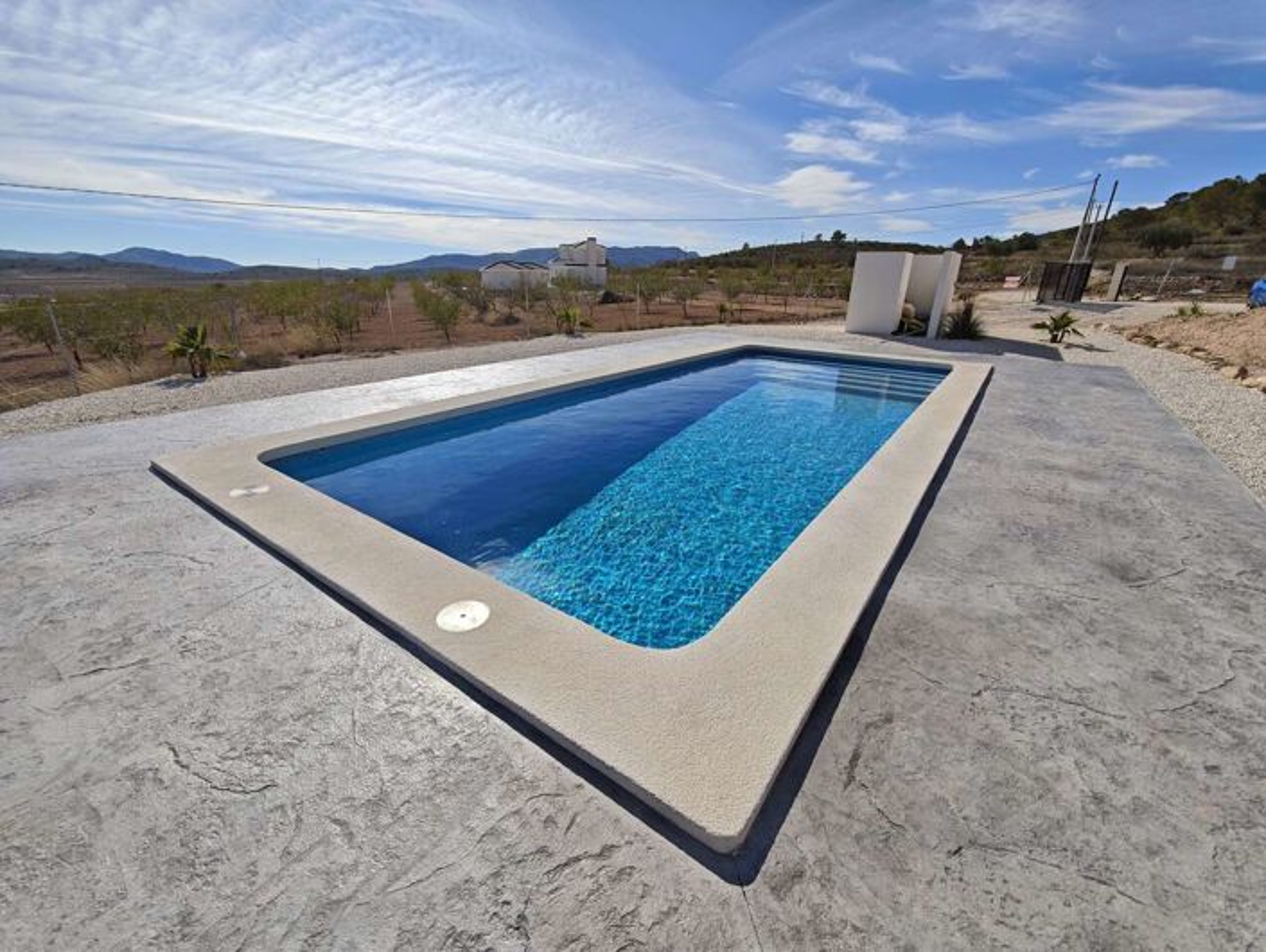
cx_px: 633
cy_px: 476
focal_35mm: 14
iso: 50
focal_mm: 2.16
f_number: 2.2
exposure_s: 1/968
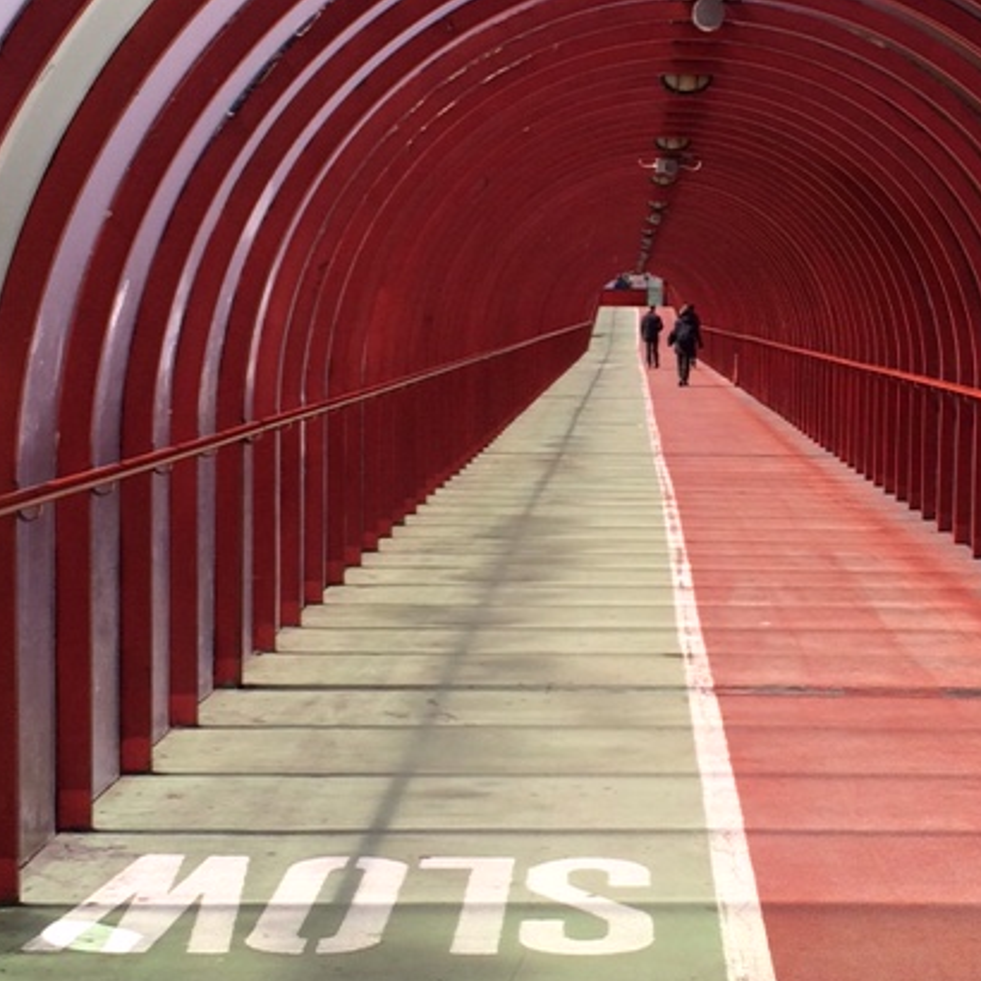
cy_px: 474
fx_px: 2565
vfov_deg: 21.7
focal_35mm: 80
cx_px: 656
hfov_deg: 21.6
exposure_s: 1/1109
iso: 32
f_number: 2.2
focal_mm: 4.15
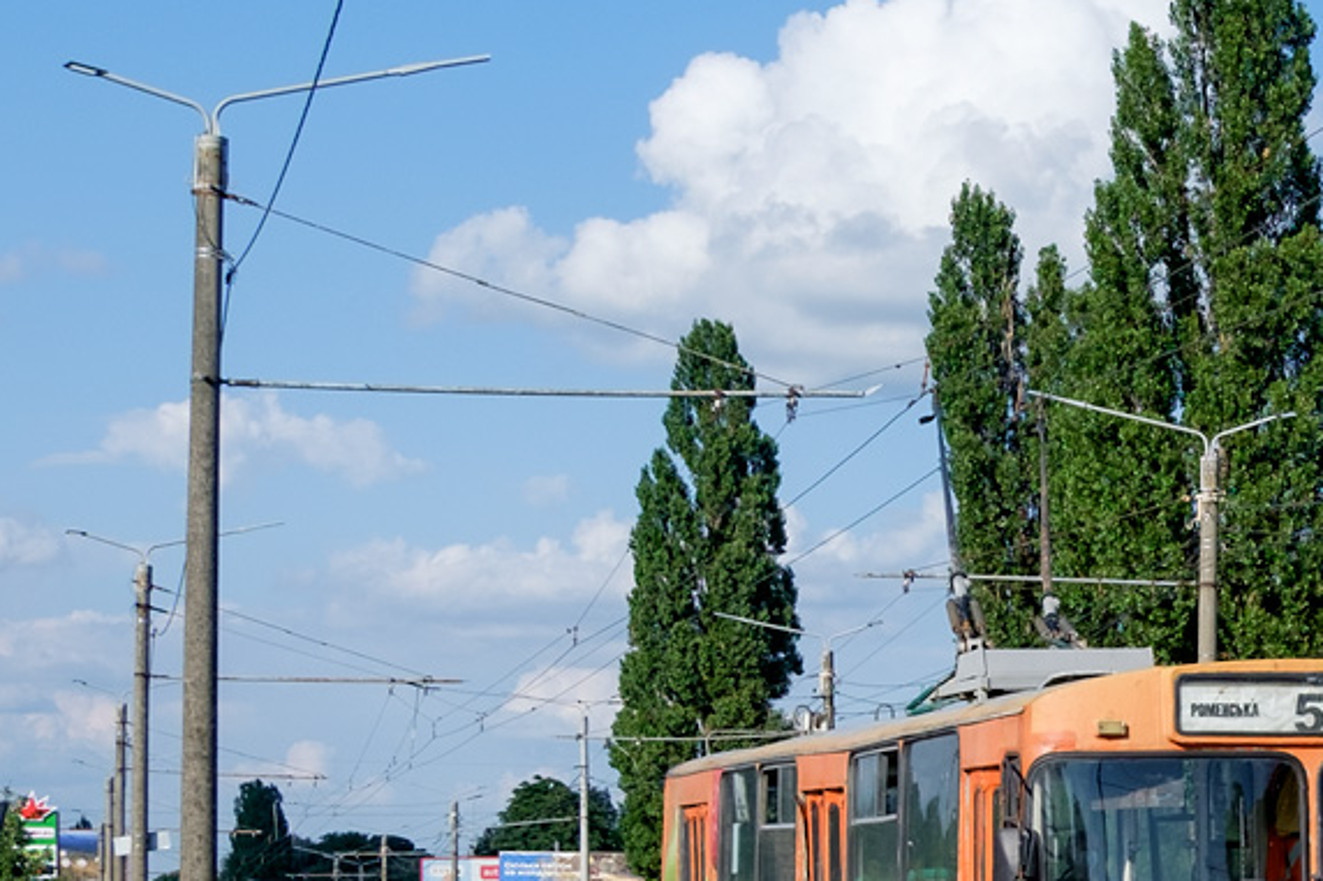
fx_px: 3453
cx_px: 1163
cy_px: 649
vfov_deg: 14.5
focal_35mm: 94
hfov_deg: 21.3
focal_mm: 27.9
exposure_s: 1/500
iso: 400
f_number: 8
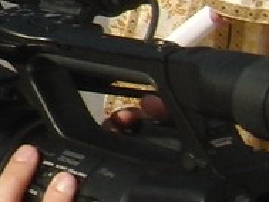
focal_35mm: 241
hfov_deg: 7.3
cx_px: -522
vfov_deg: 6.0
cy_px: -236
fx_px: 1874
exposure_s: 1/320
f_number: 7.1
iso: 100
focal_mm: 6.66
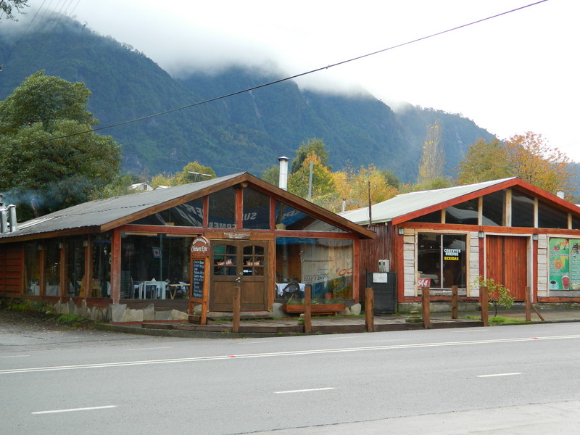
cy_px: 218
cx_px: 290
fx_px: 955
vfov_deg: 25.7
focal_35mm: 57
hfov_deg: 33.8
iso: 80
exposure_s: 1/125
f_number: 3.8
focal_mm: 10.2
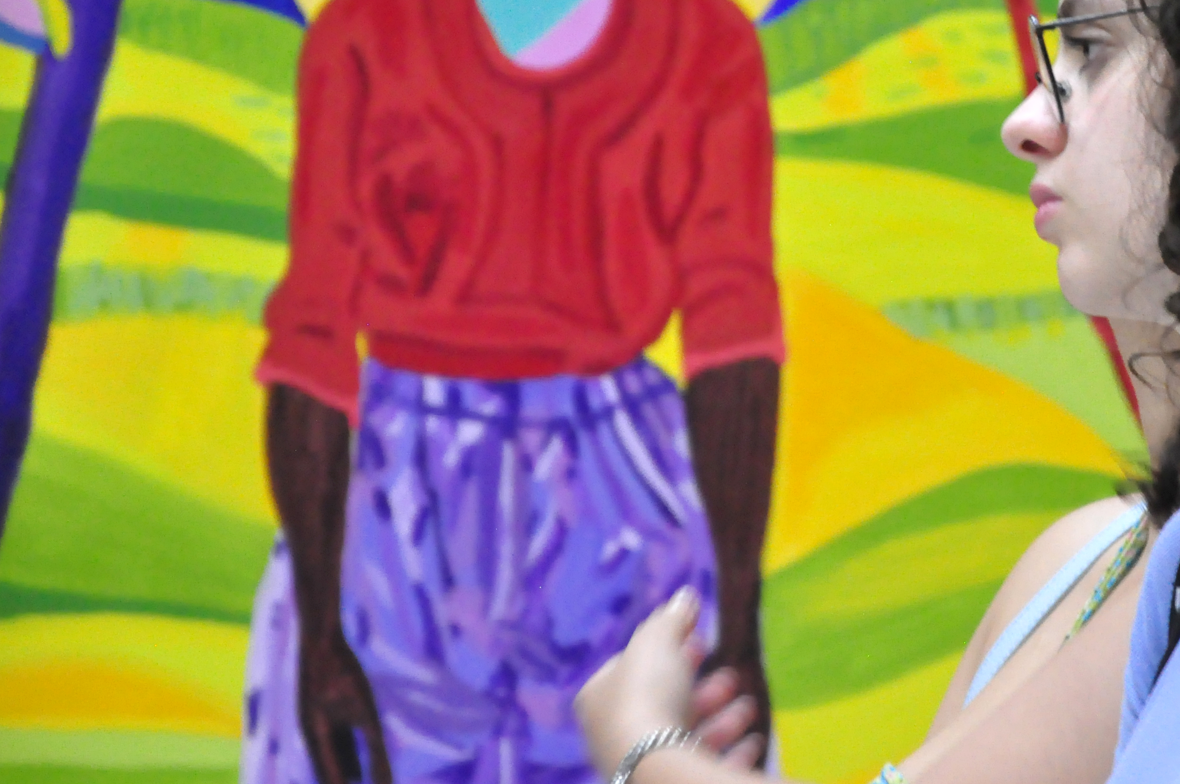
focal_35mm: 273
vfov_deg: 5.0
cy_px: 186
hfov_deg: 7.5
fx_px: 8933
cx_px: 997
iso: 3200
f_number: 5.6
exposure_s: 1/50
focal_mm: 105
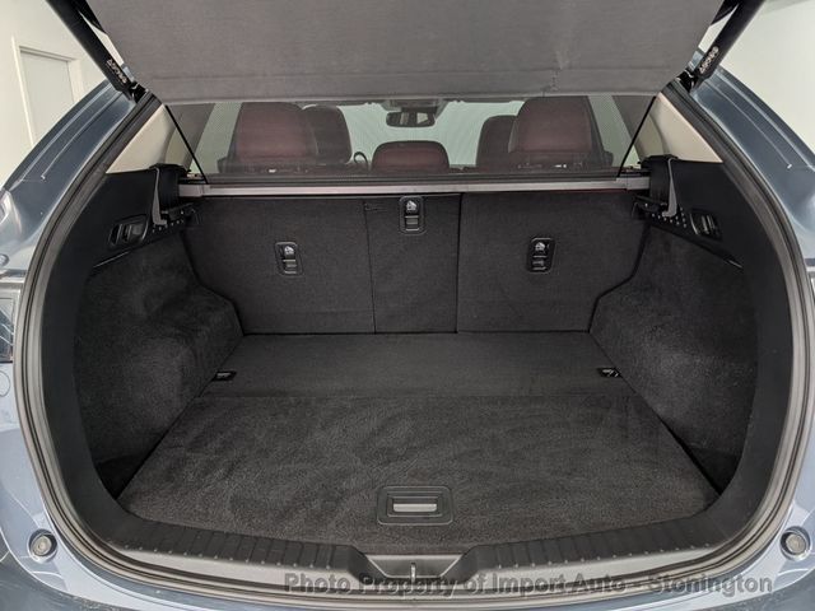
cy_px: 306
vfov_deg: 56.8
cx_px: 408
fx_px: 565
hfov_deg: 71.6
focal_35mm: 24
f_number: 1.68
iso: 163
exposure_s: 1/120
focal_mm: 6.9
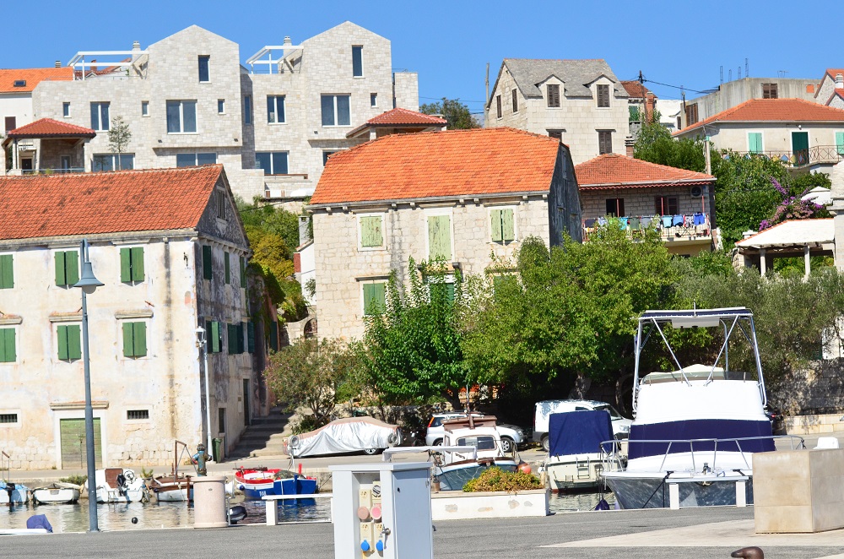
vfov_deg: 13.0
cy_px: 280
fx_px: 2456
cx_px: 422
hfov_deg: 19.5
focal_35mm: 105
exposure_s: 1/8000
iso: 900
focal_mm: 70
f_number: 5.6
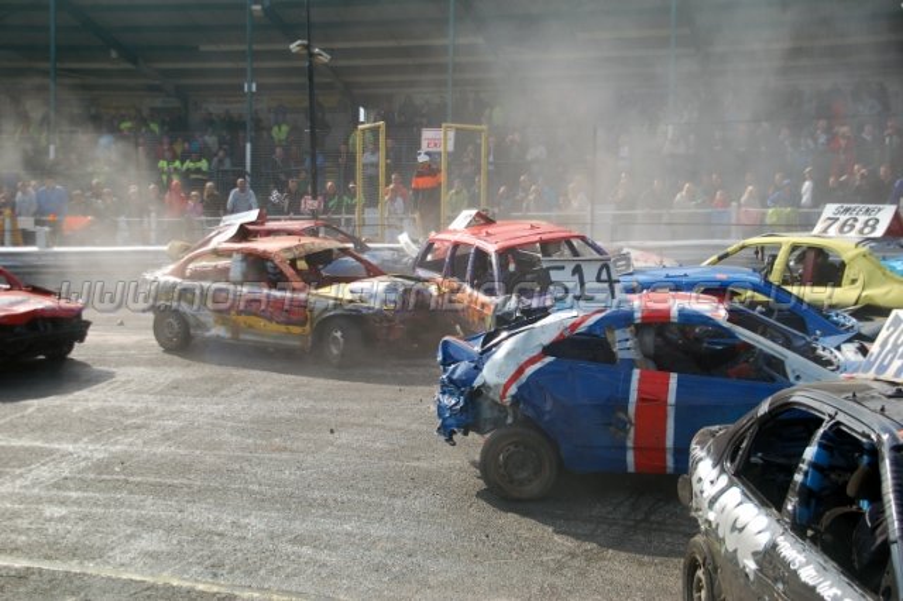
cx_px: 452
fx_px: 1166
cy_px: 300
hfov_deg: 42.3
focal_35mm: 46
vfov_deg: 28.9
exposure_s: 1/1000
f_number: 4.5
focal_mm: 31
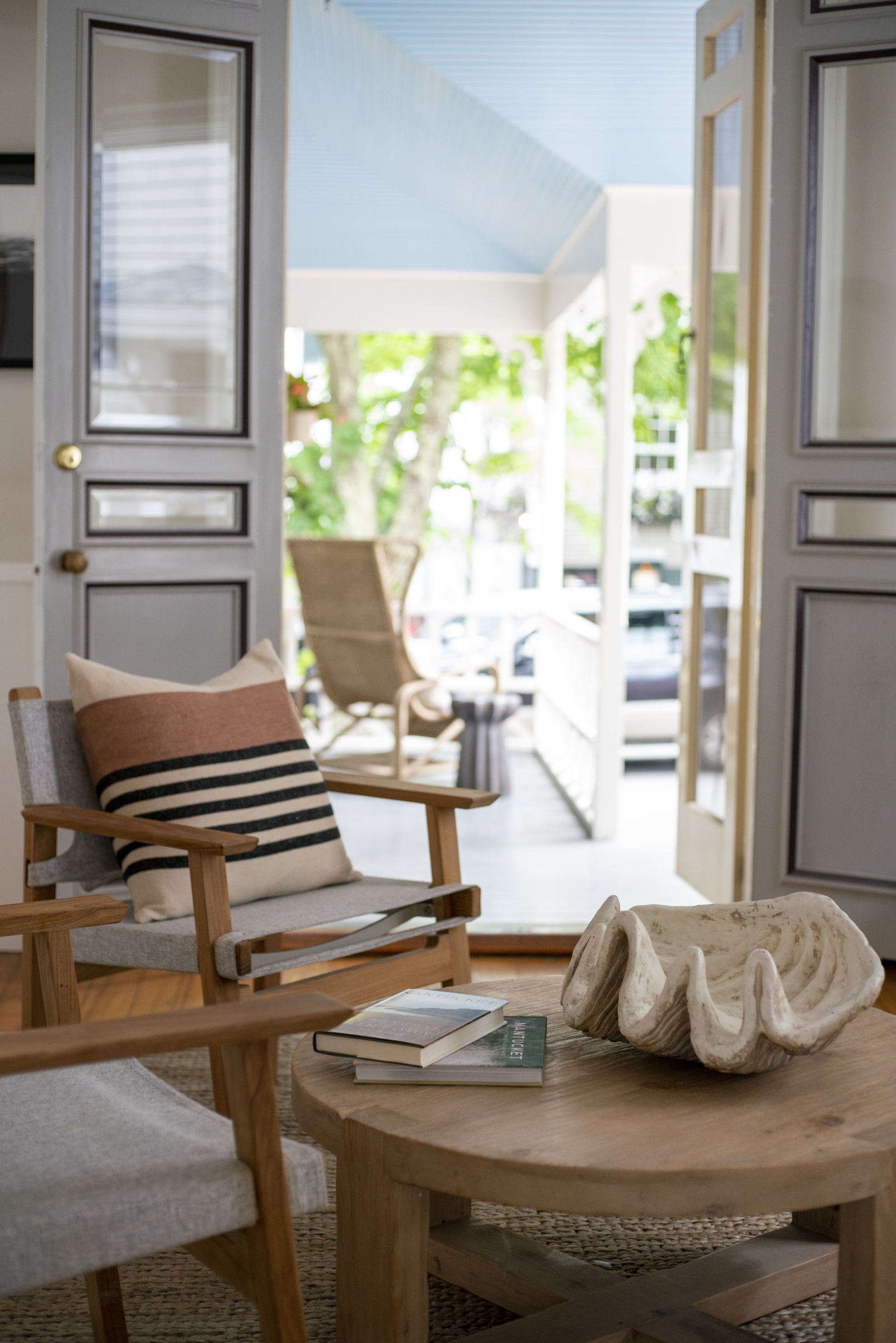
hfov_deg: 27.0
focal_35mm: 50
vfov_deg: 39.6
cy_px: 672
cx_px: 448
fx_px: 1866
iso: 2000
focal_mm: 50
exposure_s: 1/500
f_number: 2.8
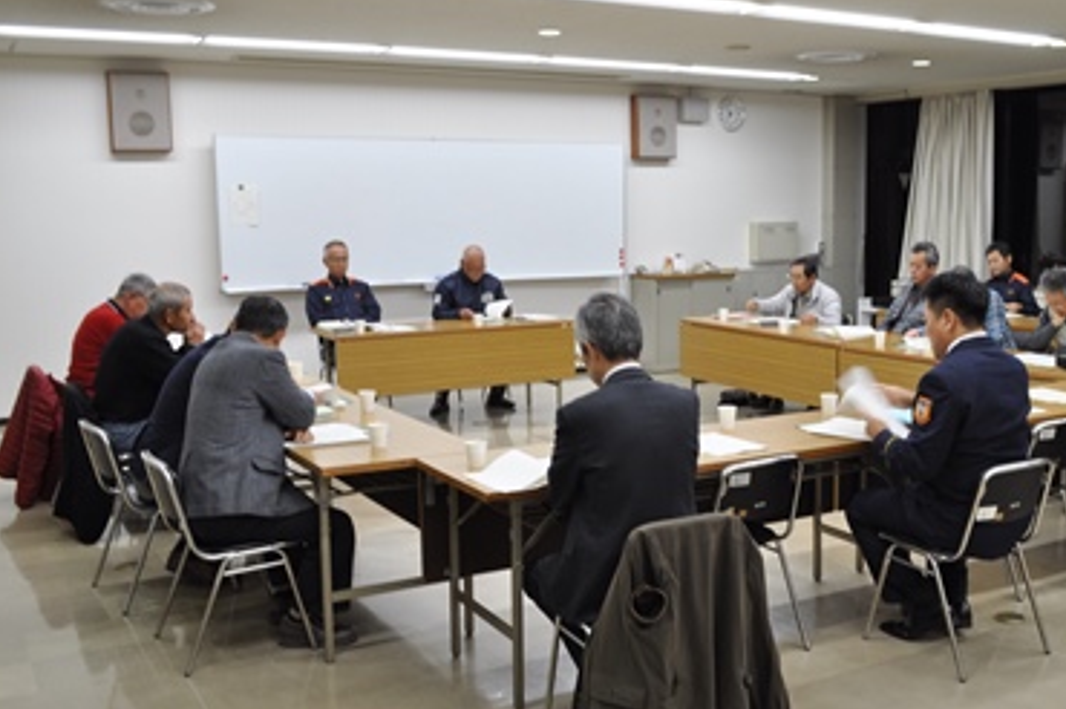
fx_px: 1183
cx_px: 631
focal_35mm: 40
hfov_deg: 48.3
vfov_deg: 33.3
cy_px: 357
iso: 500
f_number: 14
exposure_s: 1/10
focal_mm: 22
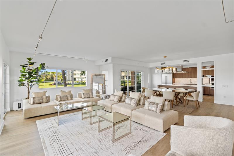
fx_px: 104
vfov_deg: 73.7
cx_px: 117
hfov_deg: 96.7
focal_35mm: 16
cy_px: 78
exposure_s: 1/20
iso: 200
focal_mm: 16
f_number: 4.5
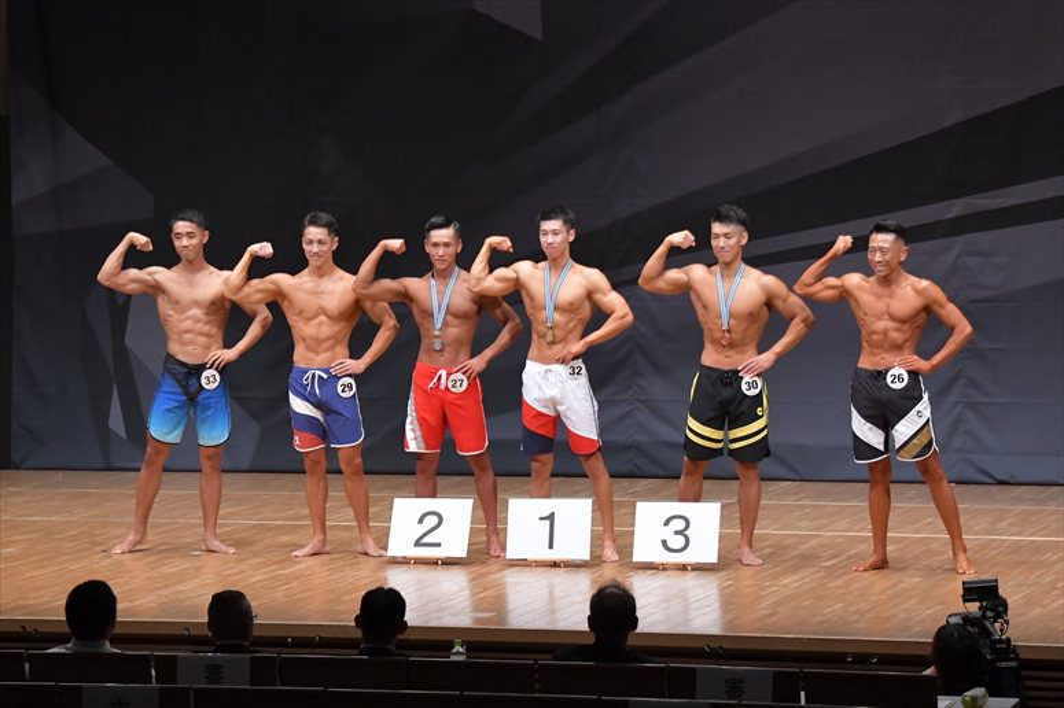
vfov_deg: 9.1
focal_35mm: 150
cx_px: 532
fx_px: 4431
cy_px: 354
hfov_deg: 13.7
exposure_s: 1/400
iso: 6400
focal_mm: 100
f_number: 5.6
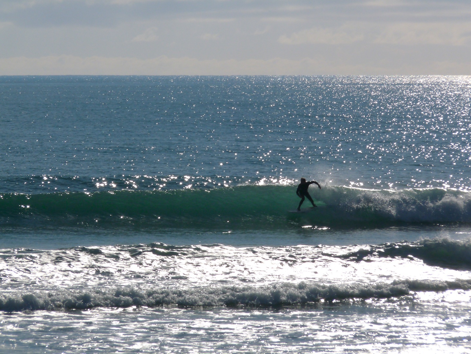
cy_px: 177
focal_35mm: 293
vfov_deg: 5.1
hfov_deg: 6.8
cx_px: 236
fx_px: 3987
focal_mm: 52.1
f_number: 8
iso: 100
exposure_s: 1/1600
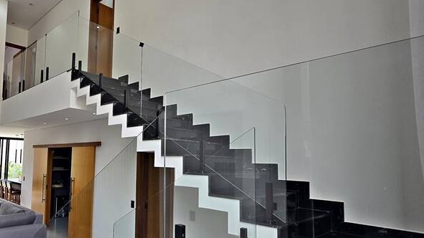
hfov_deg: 73.1
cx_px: 129
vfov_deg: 47.6
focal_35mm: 24
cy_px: 136
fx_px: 270
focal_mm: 2.2
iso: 50
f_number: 2.2
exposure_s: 1/185
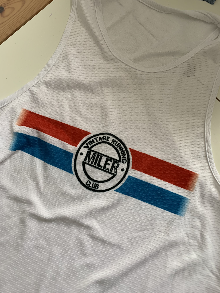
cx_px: 110
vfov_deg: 67.3
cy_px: 146
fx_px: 220
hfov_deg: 53.1
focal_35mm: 26
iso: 125
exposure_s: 1/60
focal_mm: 4.25
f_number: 1.8
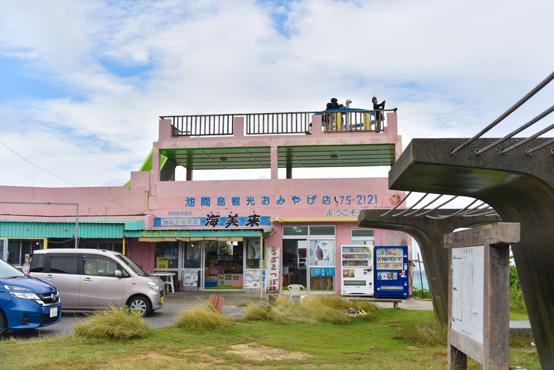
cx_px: 277
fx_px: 585
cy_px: 185
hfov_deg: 50.7
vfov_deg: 35.1
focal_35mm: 38
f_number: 4
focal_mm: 38
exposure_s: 1/1000
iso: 100
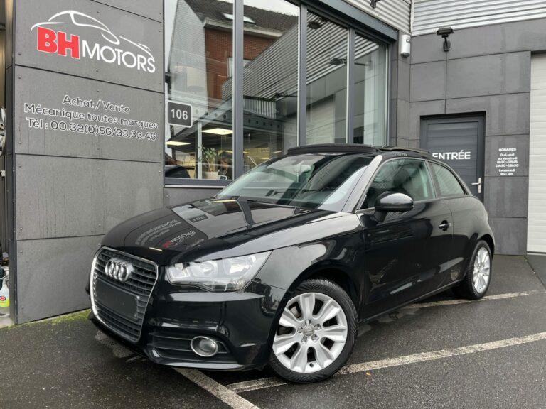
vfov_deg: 53.1
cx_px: 273
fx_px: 410
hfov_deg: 67.3
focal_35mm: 26
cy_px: 204
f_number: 1.6
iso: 50
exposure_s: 1/100
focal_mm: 5.1
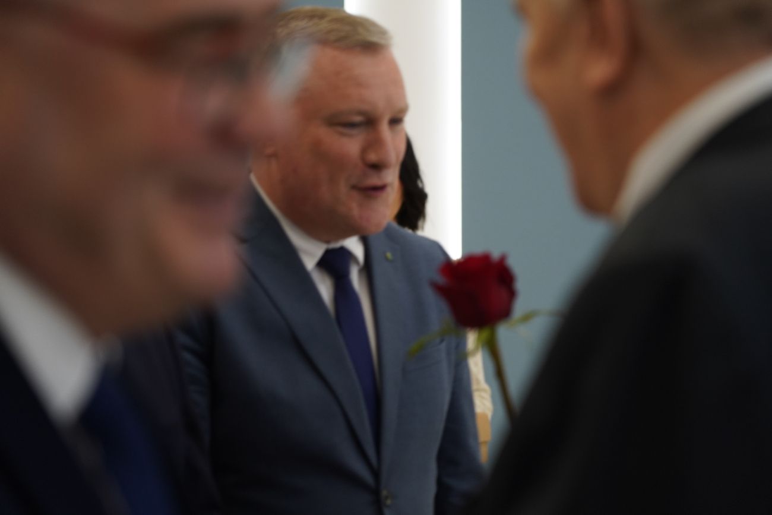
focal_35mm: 105
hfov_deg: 19.5
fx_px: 2252
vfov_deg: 13.0
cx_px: 386
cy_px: 258
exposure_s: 1/125
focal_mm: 105
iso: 1250
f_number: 4
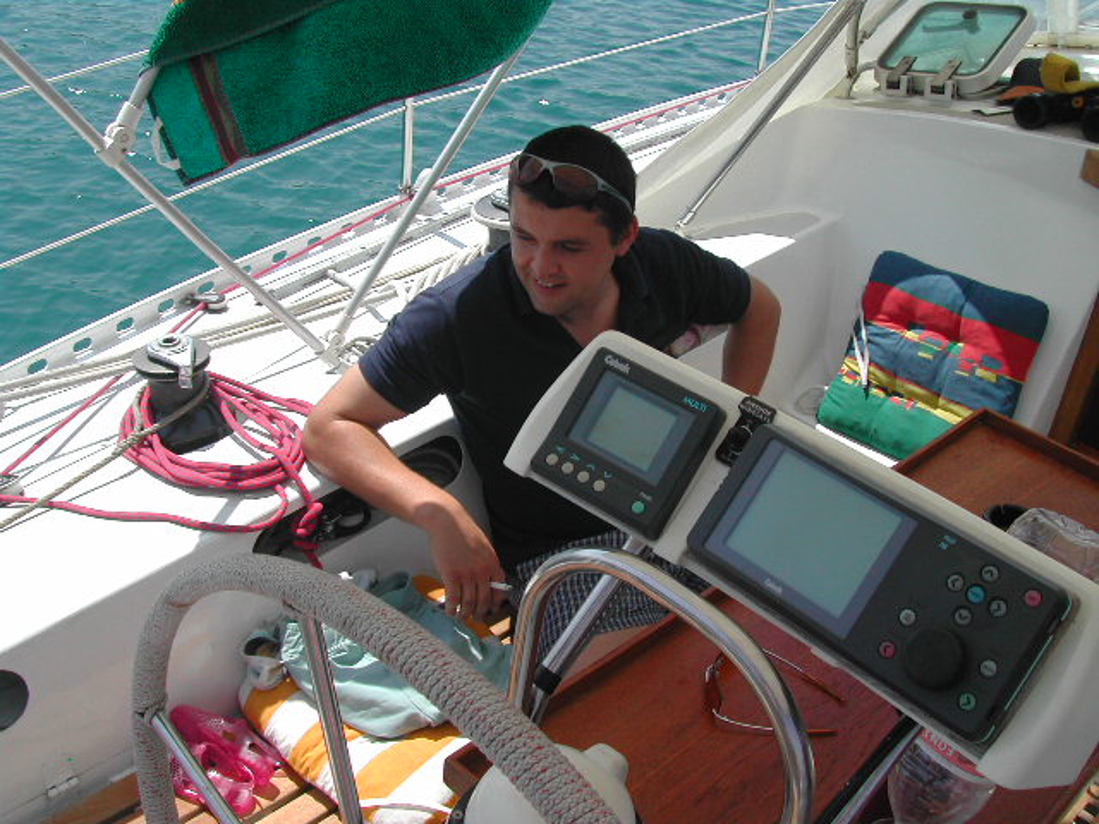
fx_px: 1206
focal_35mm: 38
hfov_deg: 49.0
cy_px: 412
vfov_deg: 37.7
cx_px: 550
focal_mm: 8
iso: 100
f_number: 7.6
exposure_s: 1/207
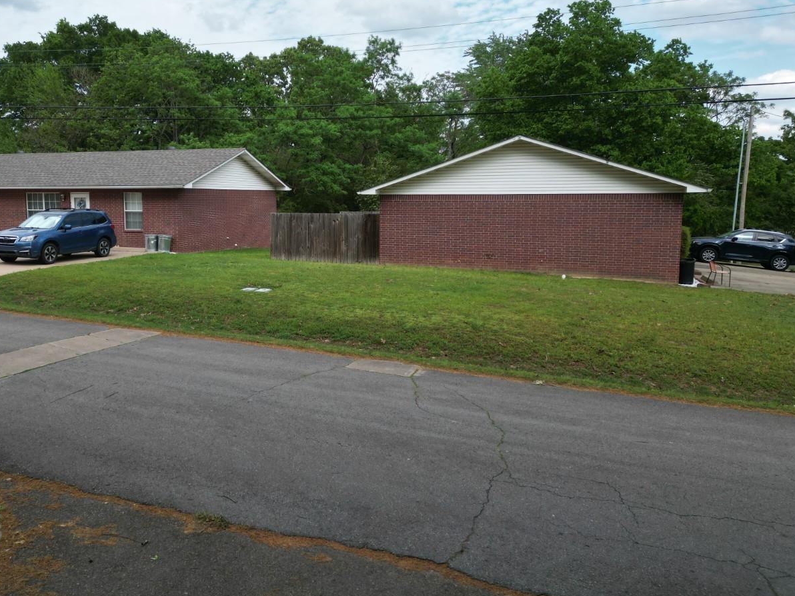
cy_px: 266
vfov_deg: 48.1
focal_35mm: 29
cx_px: 322
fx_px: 666
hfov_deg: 61.2
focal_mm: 6.72
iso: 150
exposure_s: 1/2000
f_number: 1.7
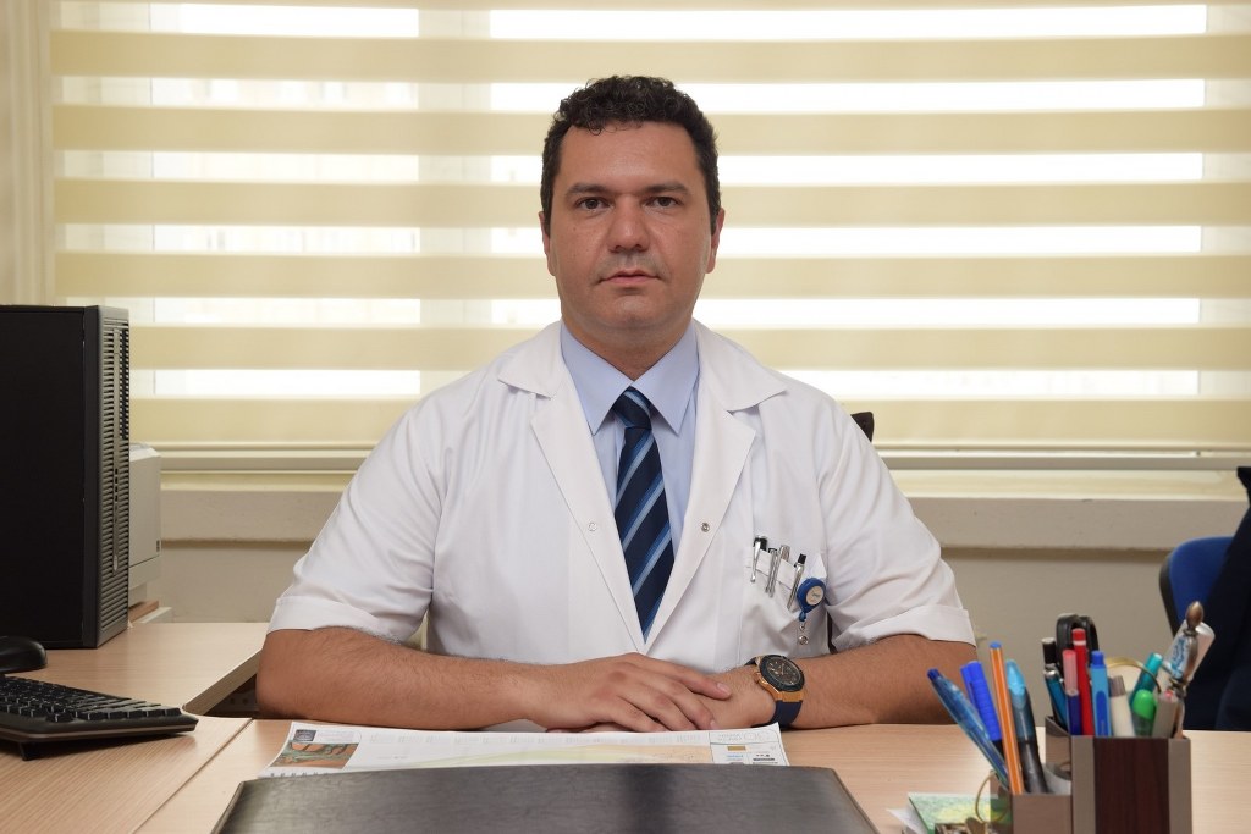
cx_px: 626
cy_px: 417
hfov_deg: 35.0
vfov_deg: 23.8
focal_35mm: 57
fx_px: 1981
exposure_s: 1/160
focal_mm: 38
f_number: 6.3
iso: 640
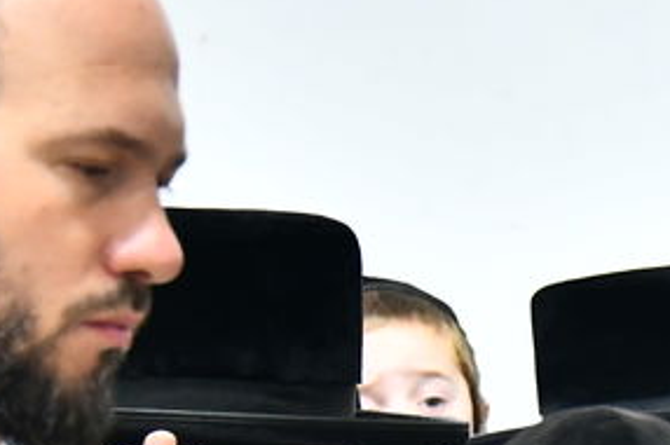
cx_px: 1232
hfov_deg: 4.5
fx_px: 8384
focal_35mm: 451
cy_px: 727
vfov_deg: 3.0
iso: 2500
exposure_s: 1/200
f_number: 5.6
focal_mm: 92
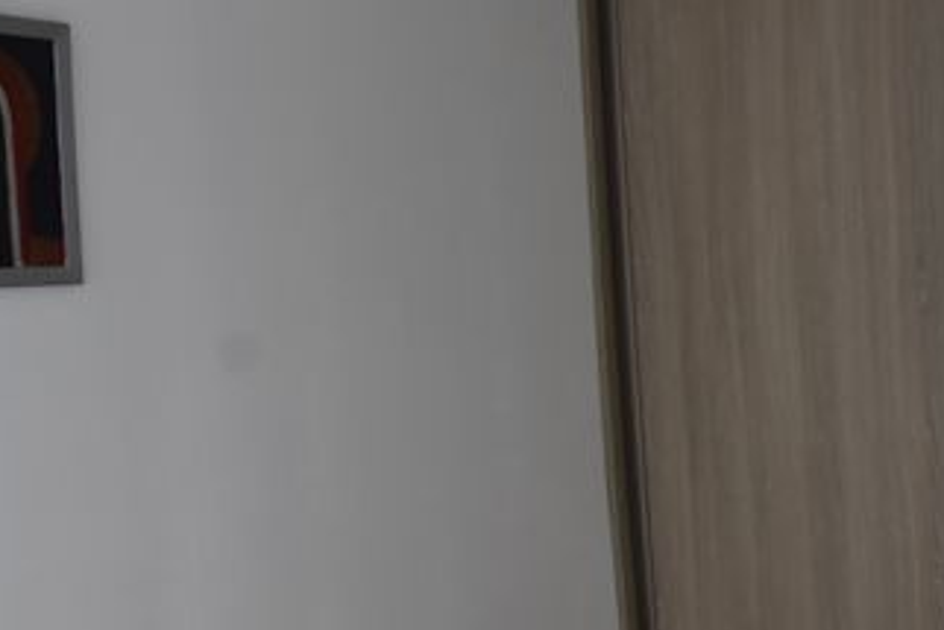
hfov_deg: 26.5
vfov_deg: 20.3
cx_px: 1146
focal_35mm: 67
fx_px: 1758
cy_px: 333
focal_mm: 18
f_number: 7.1
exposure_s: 1/200
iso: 800
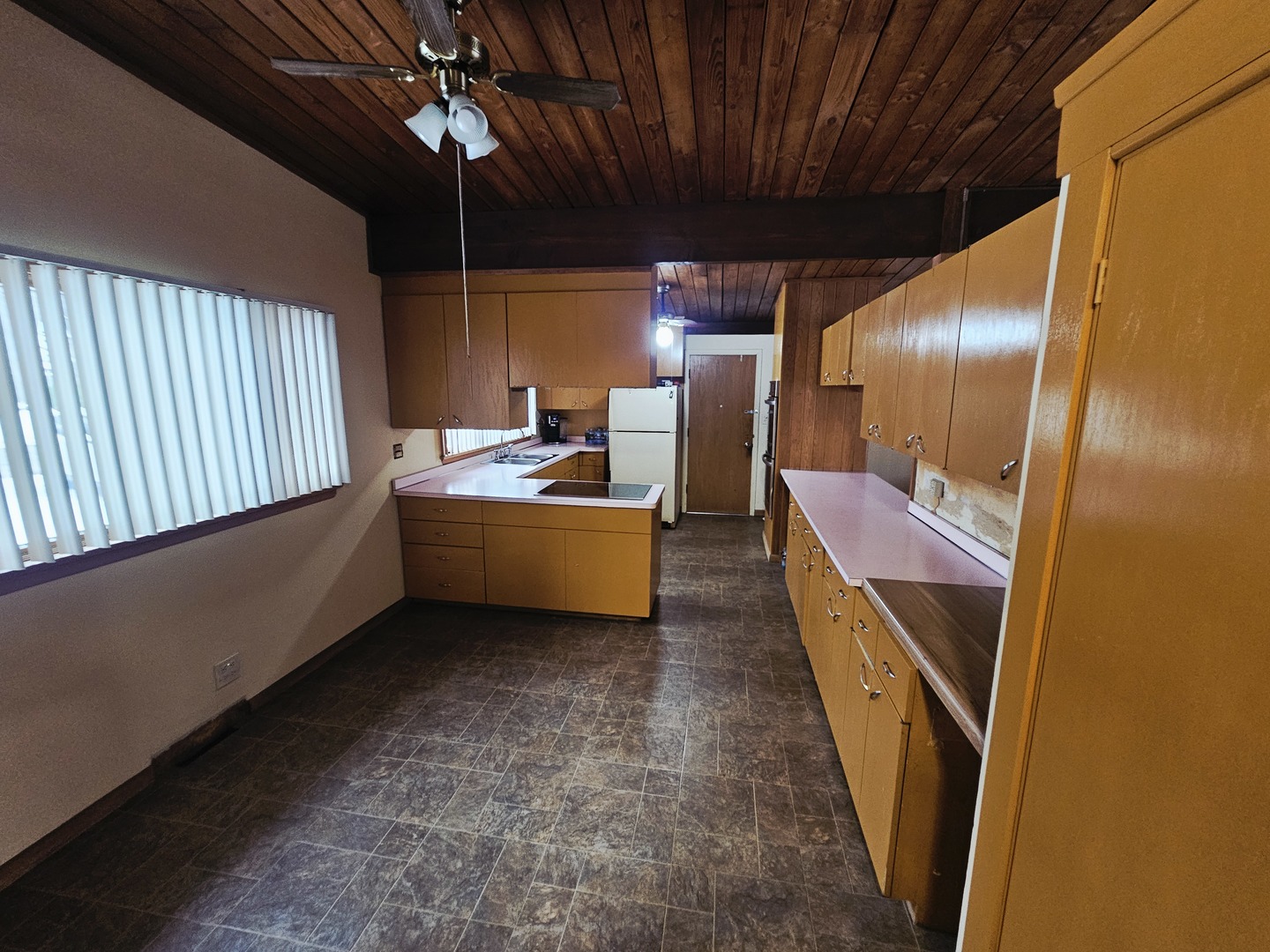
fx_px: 477
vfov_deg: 89.9
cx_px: 635
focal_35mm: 13
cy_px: 476
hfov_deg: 106.2
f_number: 2.2
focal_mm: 2.2
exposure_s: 1/30
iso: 500
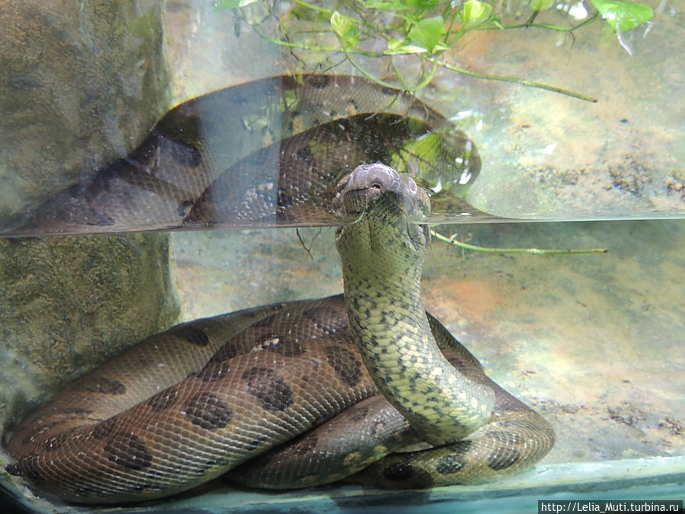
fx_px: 594
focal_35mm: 30
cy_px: 257
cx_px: 342
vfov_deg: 46.8
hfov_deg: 60.0
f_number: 3.1
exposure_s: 1/10
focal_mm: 5.3
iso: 400
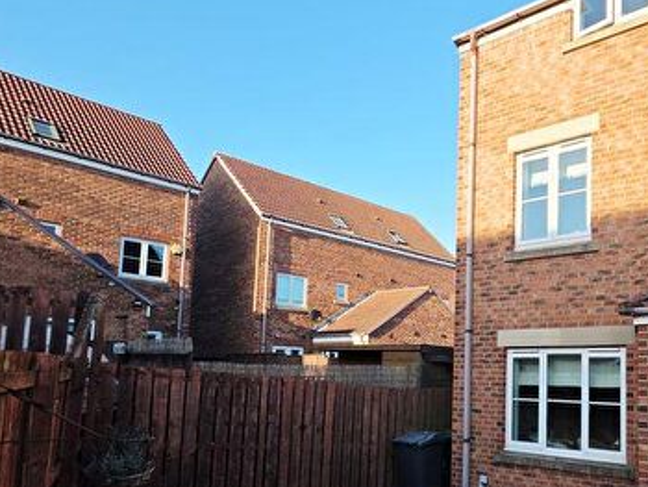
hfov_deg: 59.7
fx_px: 487
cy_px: 319
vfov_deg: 52.2
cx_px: 552
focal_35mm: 26
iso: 40
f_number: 1.9
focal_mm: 2.2
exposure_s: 1/1058
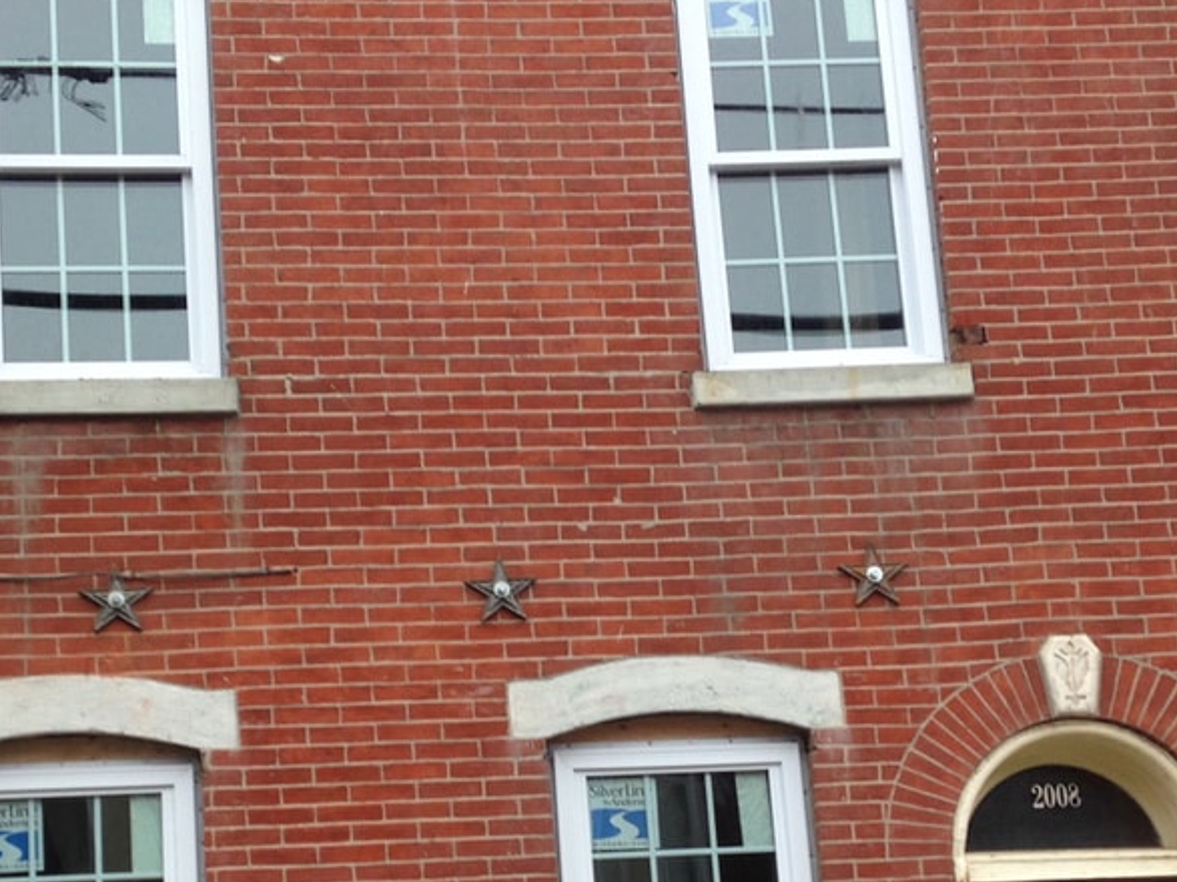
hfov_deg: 26.0
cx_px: 514
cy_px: 780
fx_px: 2550
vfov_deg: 19.3
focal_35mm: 75
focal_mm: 4.12
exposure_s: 1/163
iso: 50
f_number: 2.4
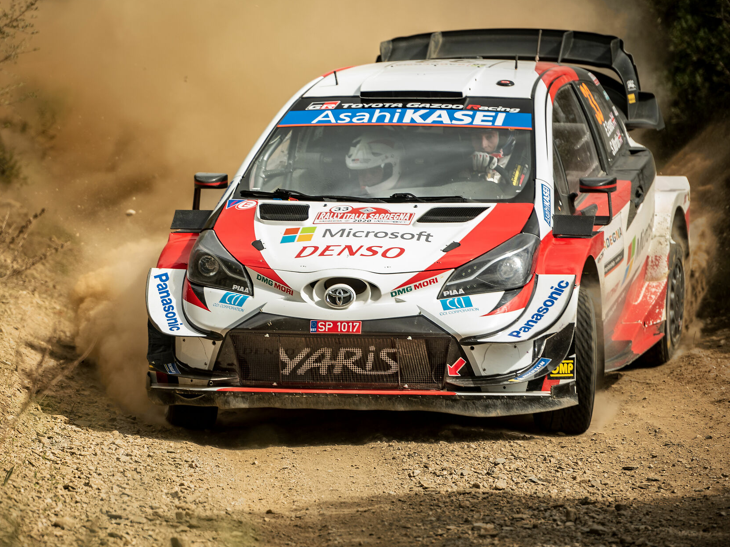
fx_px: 5883
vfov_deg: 5.3
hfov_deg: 7.1
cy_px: 273
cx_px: 232
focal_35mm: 279
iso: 100
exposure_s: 1/1000
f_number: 3.2
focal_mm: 200
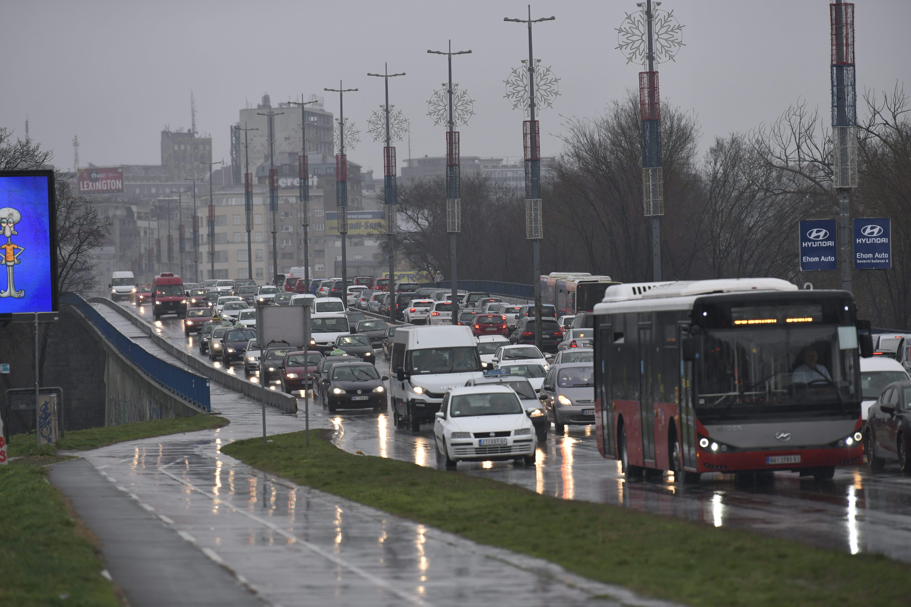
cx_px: 456
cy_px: 304
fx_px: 5061
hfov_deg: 10.3
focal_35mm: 200
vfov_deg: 6.9
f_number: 4
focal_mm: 200
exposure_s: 1/3200
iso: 1000
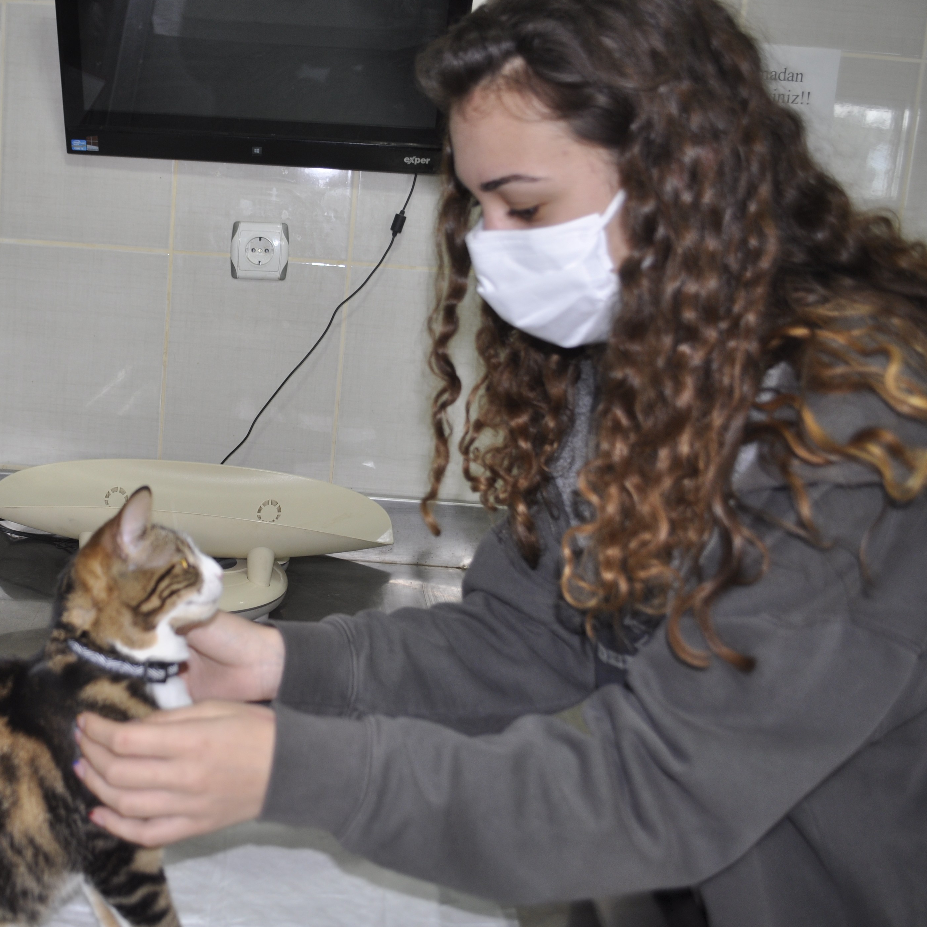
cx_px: 238
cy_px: 471
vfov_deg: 39.2
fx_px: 1303
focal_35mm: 43
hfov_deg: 38.2
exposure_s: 1/60
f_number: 3.8
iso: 250
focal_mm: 22
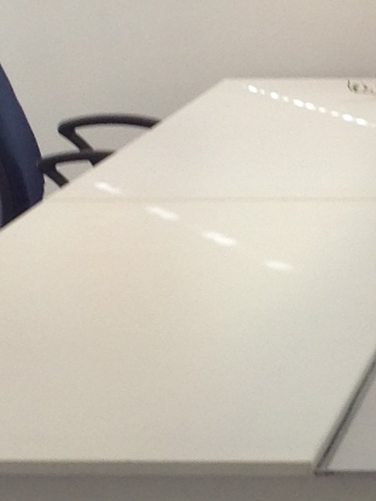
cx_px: 481
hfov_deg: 7.9
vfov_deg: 10.6
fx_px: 2695
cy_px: 172
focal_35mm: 186
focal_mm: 4.12
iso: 50
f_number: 2.4
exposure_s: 1/30
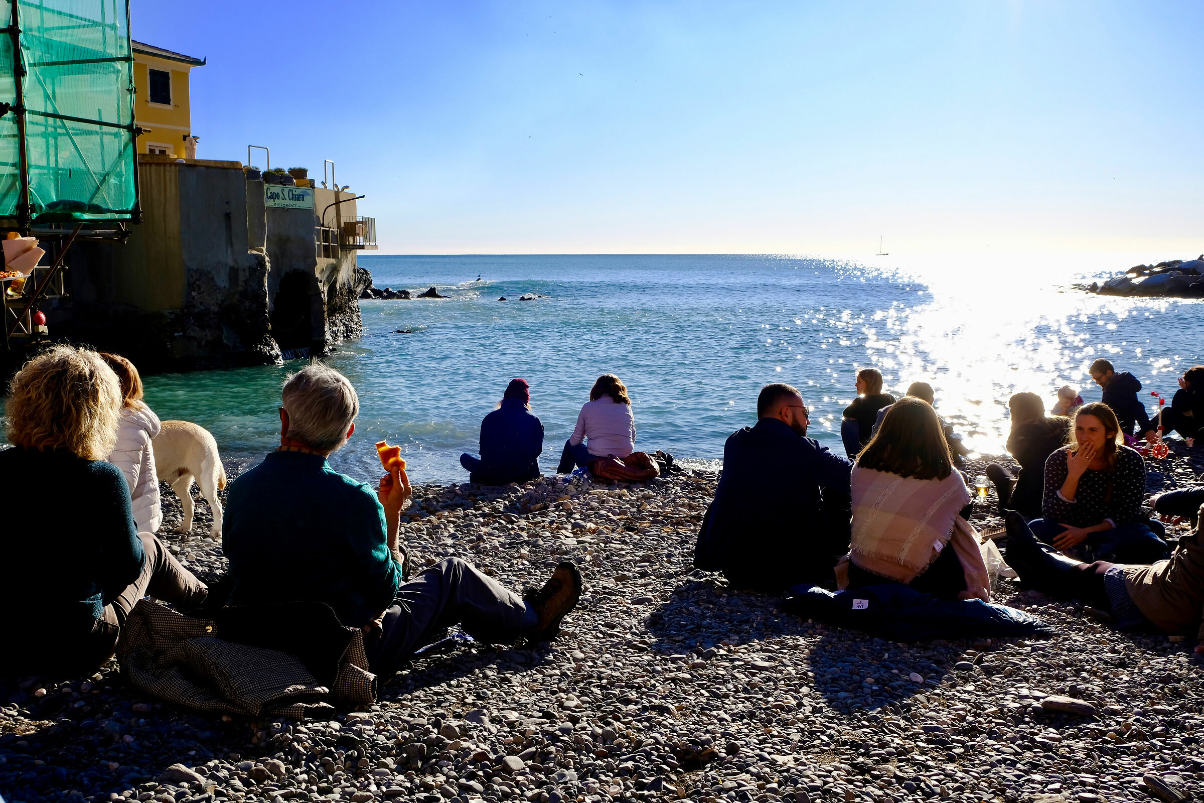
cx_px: 602
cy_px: 402
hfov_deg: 58.7
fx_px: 1070
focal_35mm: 32
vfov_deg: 41.1
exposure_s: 1/420
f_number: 9
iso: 200
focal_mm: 21.4
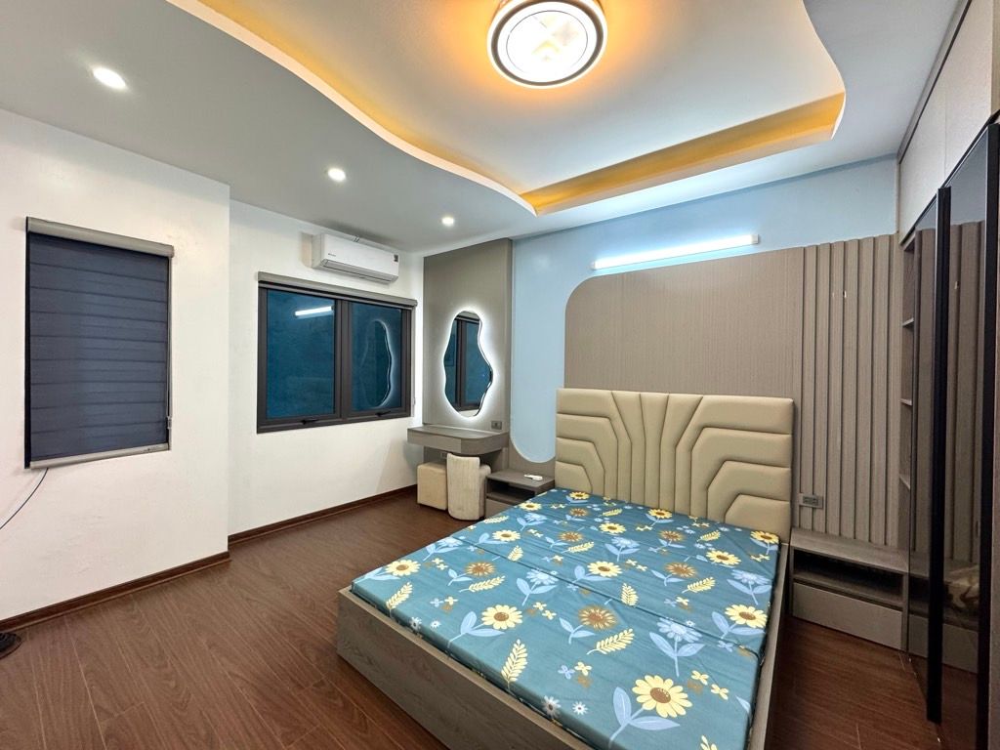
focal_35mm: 14
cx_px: 500
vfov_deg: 85.7
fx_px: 404
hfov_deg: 102.1
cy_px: 375
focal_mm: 2.22
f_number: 2.2
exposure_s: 1/100
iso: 200
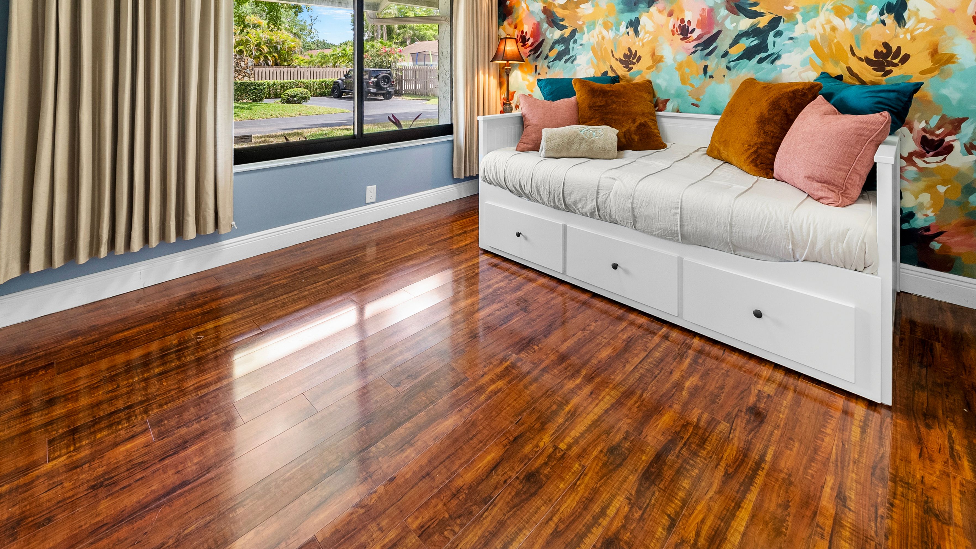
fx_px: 388
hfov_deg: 102.7
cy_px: 178
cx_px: 536
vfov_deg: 68.3
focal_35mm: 15
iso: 400
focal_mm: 12
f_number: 8
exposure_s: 1/8
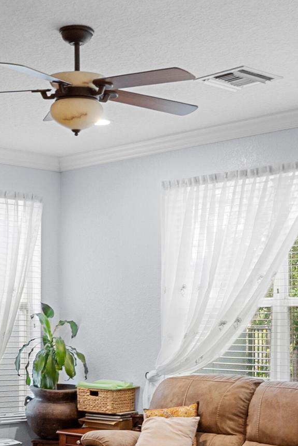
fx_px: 881
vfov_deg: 28.1
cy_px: 332
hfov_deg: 19.0
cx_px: 67
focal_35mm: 71
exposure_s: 1/2
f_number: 8
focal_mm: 20
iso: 100
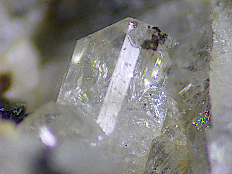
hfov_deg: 19.6
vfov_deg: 14.8
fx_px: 670
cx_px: 116
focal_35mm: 100
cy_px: 87
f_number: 5.7
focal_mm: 18
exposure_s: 1/125
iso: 200
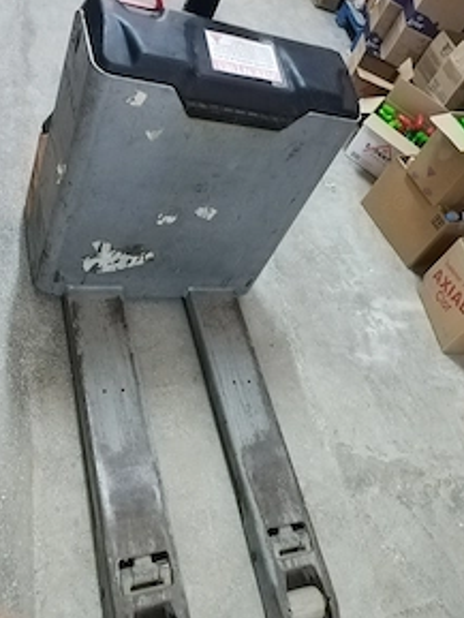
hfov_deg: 39.6
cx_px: 265
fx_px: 643
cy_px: 278
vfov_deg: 51.3
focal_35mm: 36
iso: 3443
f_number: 1.8
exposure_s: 1/20
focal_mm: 6.24
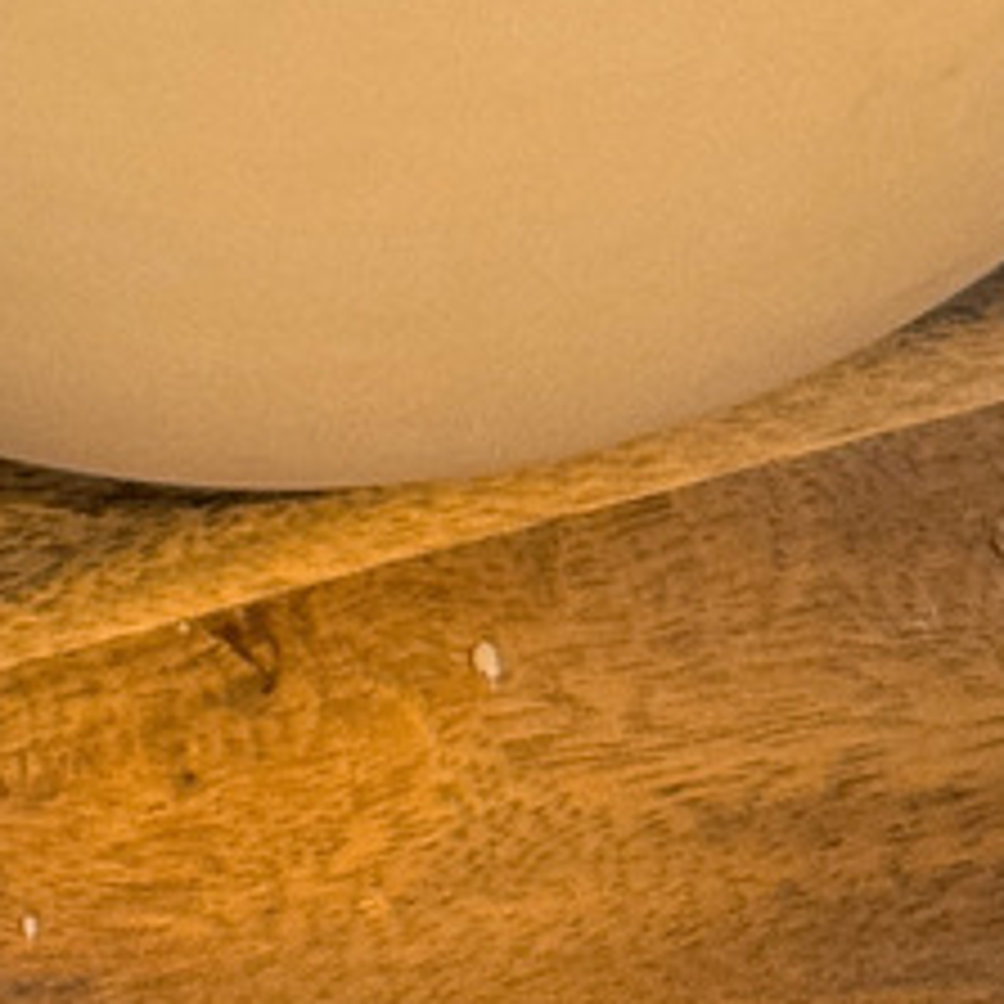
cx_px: -531
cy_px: -1970
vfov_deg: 6.2
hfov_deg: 6.7
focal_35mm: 259
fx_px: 8499
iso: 80
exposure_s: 1/50
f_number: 1.78
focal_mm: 6.76
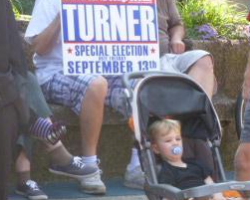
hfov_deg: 8.6
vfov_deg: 6.9
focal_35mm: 224
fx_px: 1658
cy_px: 44
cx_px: 102
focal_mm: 16.1
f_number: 4.6
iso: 320
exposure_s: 1/200
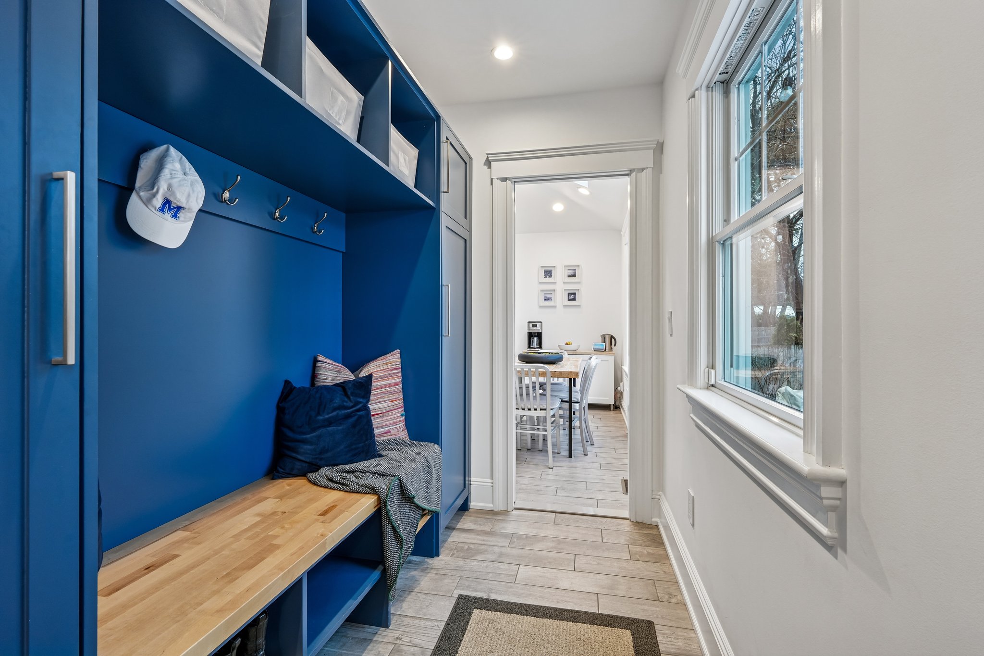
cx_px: 492
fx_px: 437
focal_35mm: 16
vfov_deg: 73.7
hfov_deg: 96.7
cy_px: 328
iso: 400
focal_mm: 16
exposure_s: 1/6
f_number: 11
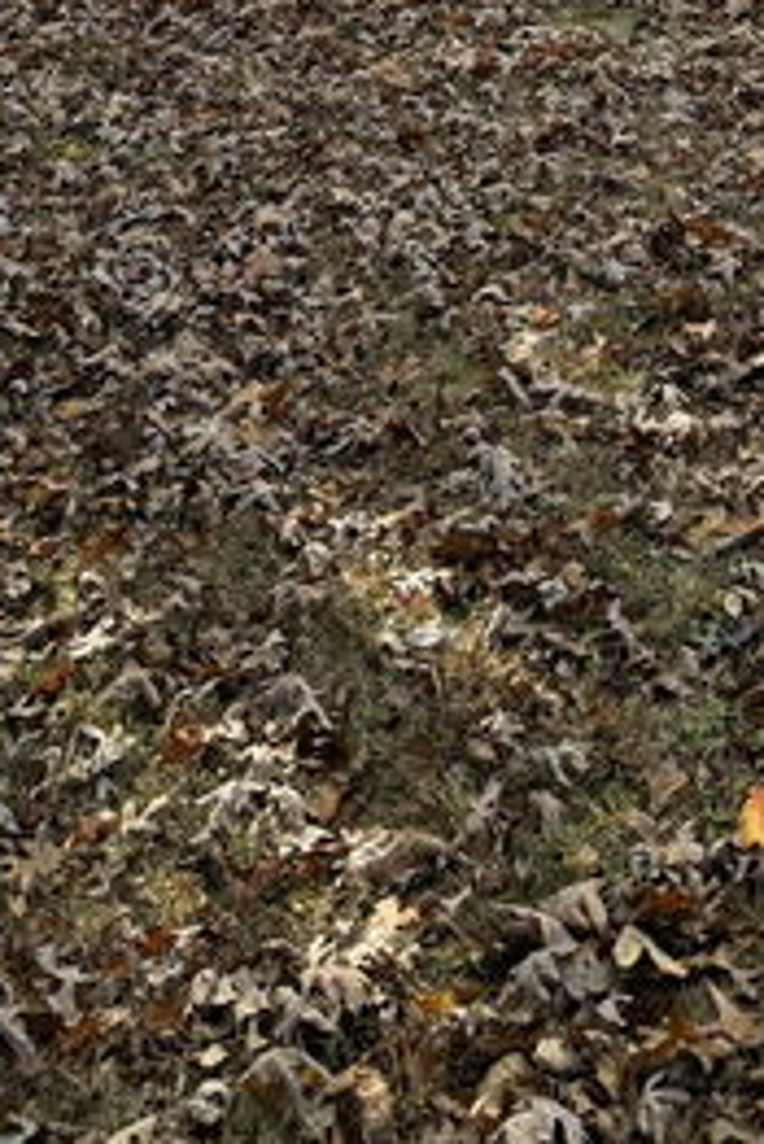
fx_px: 2066
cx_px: 568
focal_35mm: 65
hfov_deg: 20.8
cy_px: -214
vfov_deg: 27.4
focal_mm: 6.76
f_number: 1.78
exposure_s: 1/1250
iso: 100
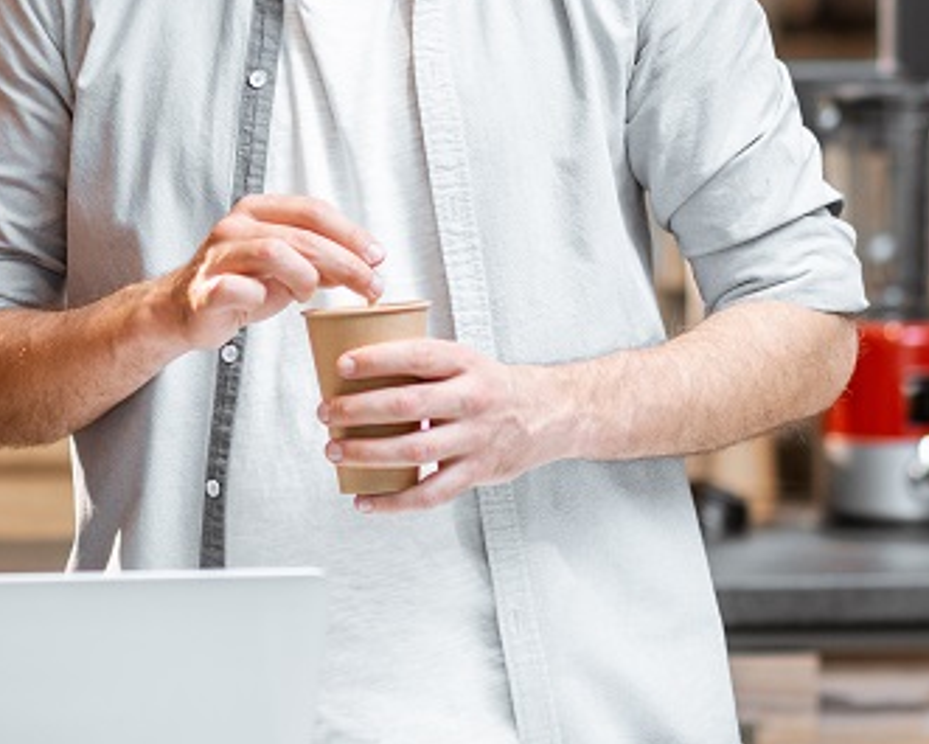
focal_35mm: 241
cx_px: 247
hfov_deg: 8.0
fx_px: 6628
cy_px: 88
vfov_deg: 6.4
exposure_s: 1/250
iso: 320
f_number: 2
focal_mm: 85
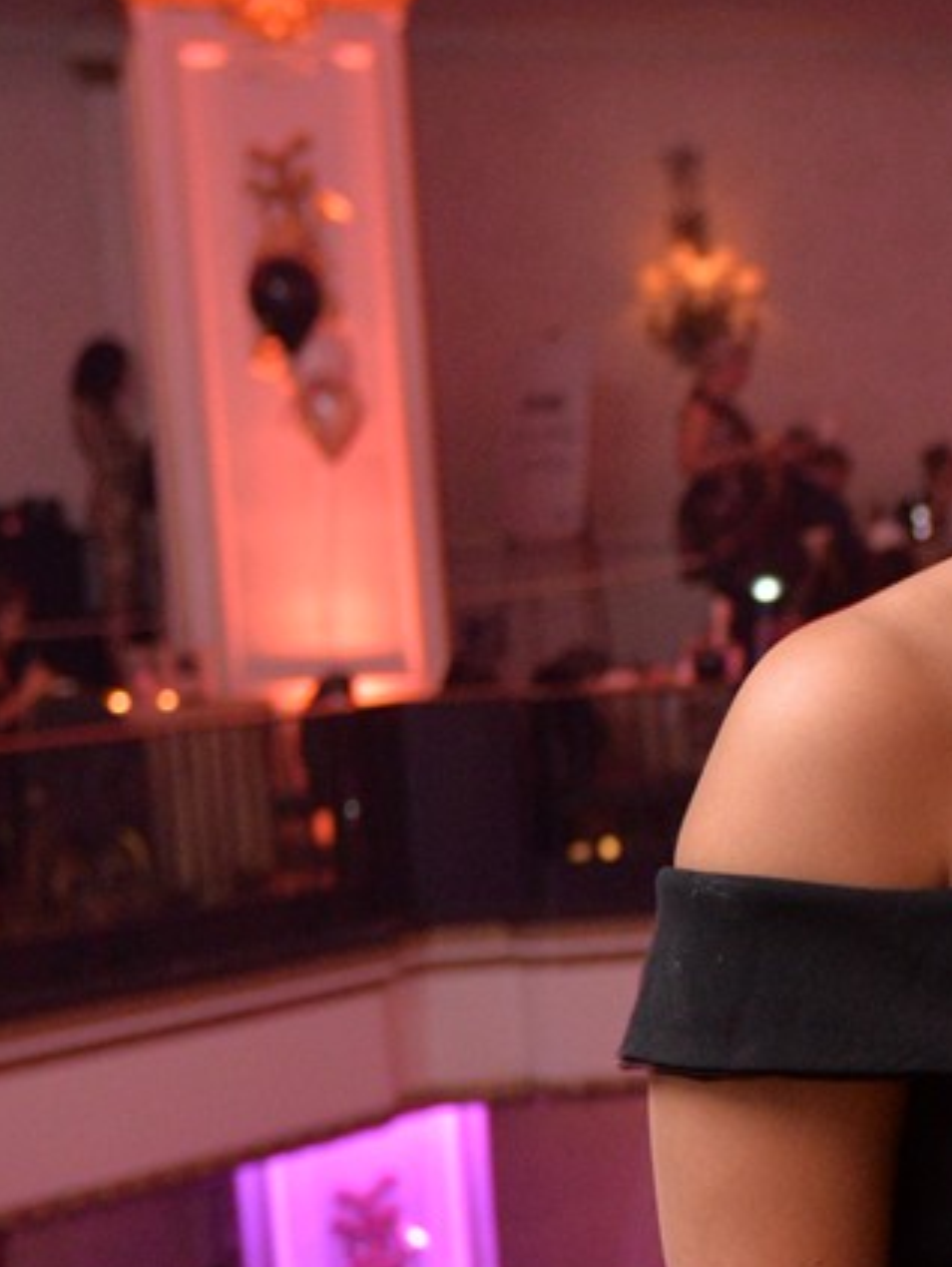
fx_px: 3991
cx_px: 1485
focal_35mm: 109
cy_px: 1204
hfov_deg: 12.8
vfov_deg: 17.7
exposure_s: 1/40
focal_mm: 32
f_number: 4
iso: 2000
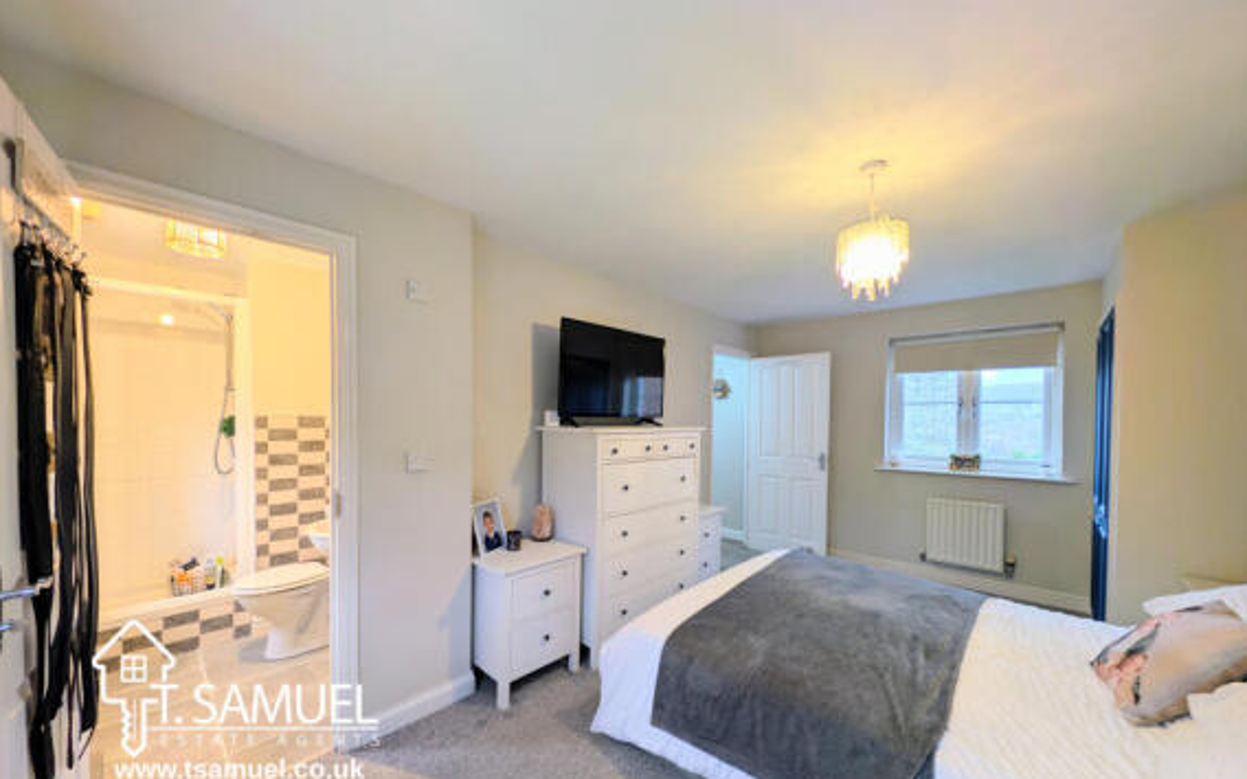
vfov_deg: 82.6
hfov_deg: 109.4
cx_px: 615
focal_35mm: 13
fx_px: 442
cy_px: 427
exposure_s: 1/16.5
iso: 39
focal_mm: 2.23
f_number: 1.95
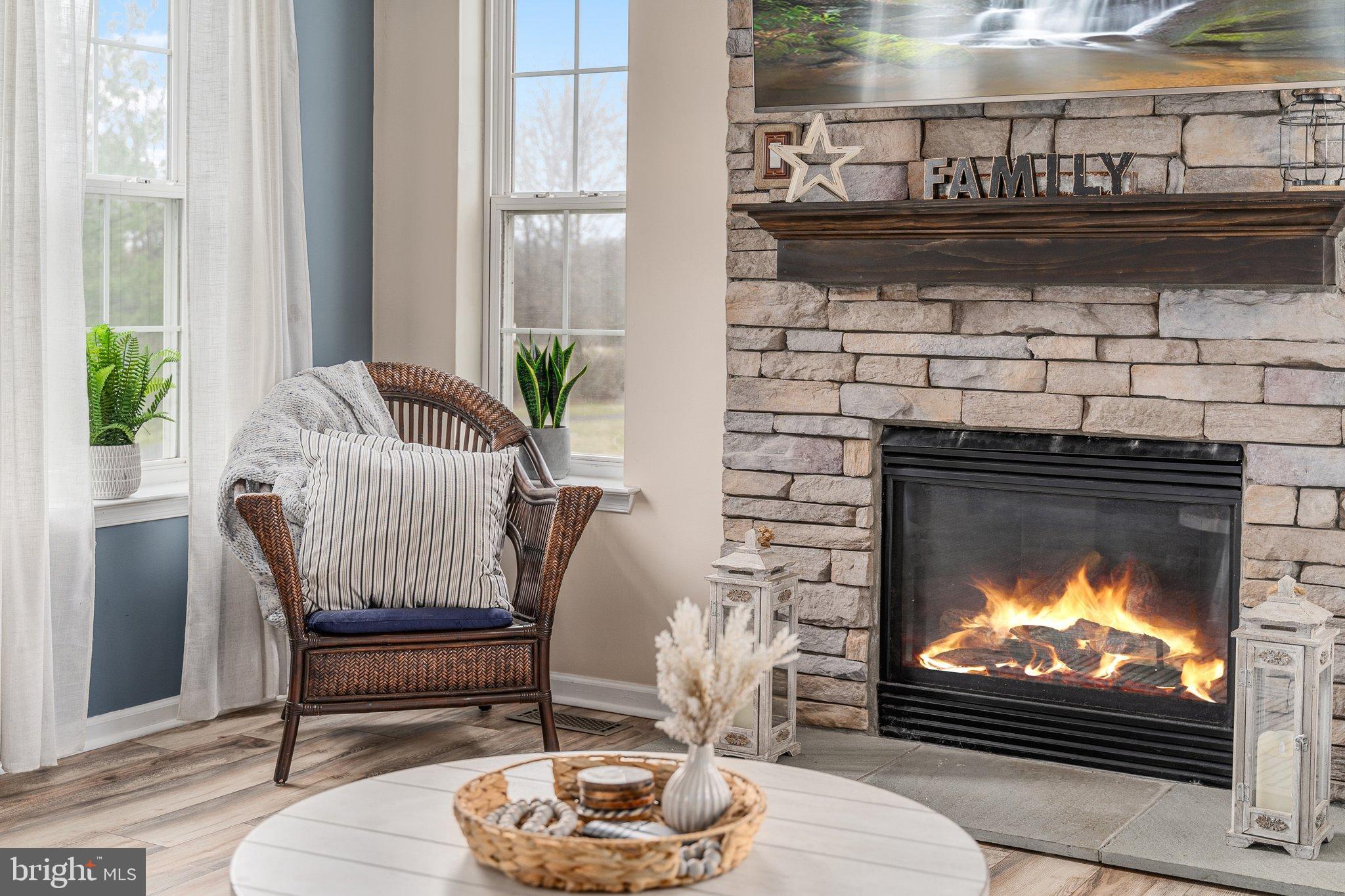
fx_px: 1681
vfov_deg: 29.9
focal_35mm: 45
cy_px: 448
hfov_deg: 43.6
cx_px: 672
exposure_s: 1/250
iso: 320
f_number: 3.2
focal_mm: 45
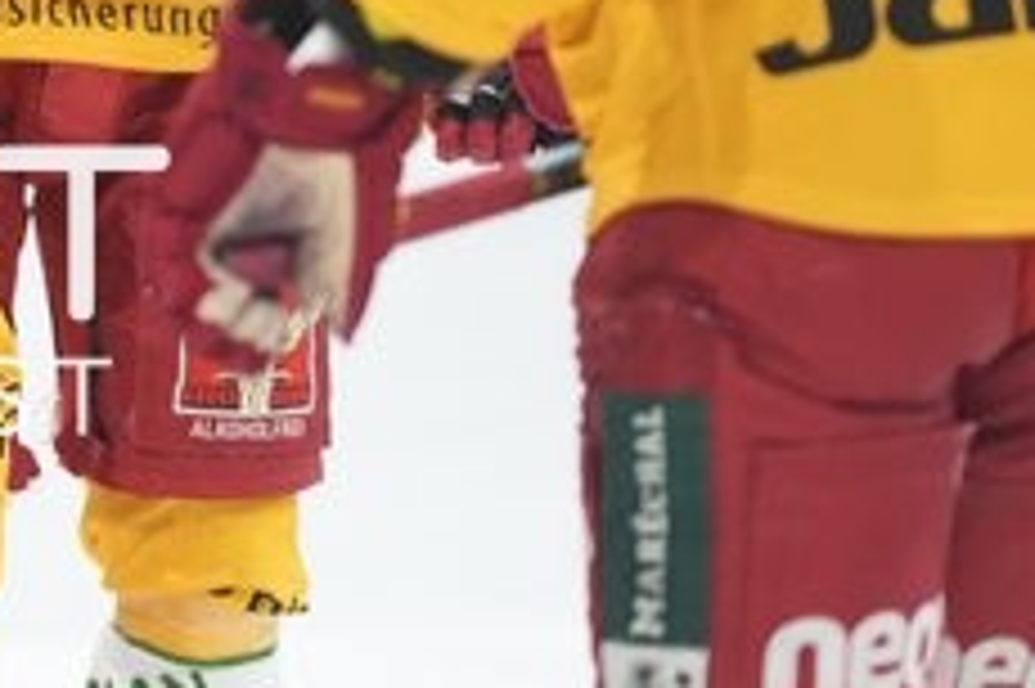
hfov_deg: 4.4
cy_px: 304
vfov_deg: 2.9
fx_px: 13474
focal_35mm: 469
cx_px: -621
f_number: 1.8
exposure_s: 1/2000
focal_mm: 135
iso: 1600
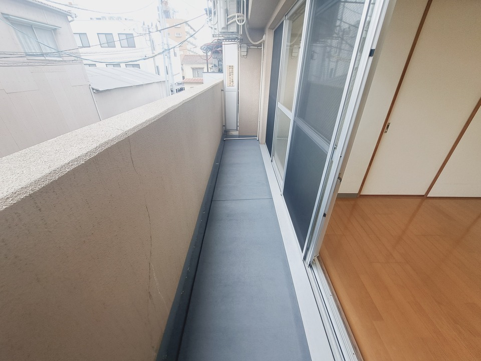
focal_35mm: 13
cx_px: 240
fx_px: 181
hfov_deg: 106.2
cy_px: 180
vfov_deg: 89.9
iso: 50
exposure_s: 1/60
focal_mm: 1.74
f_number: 2.2
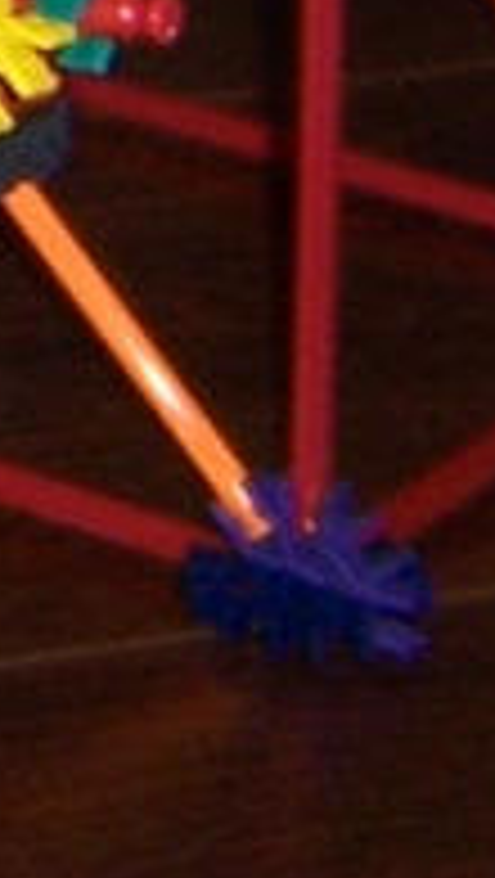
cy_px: -1220
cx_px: -1836
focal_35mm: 286
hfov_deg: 3.9
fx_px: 6659
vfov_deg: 7.1
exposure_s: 1/60
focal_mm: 5.5
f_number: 2.8
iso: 80
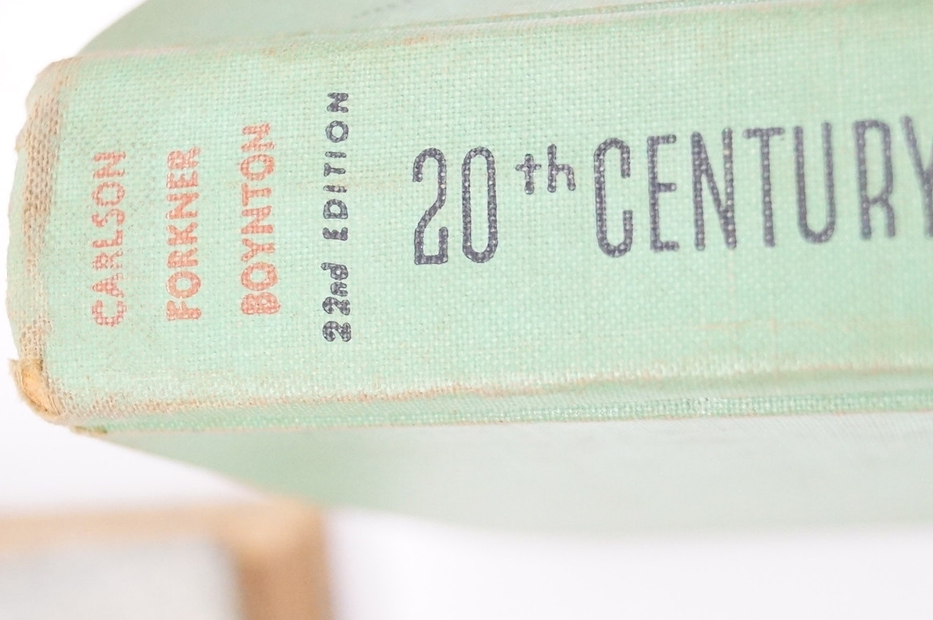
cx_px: 517
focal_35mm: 82
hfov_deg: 24.8
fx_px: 2122
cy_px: 242
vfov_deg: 16.6
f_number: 4.5
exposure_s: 1/60
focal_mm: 30
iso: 3200
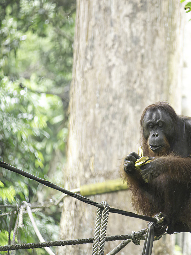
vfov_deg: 4.6
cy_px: 128
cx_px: 168
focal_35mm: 434
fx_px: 3195
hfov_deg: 3.4
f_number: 5.6
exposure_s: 1/100
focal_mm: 300
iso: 6400
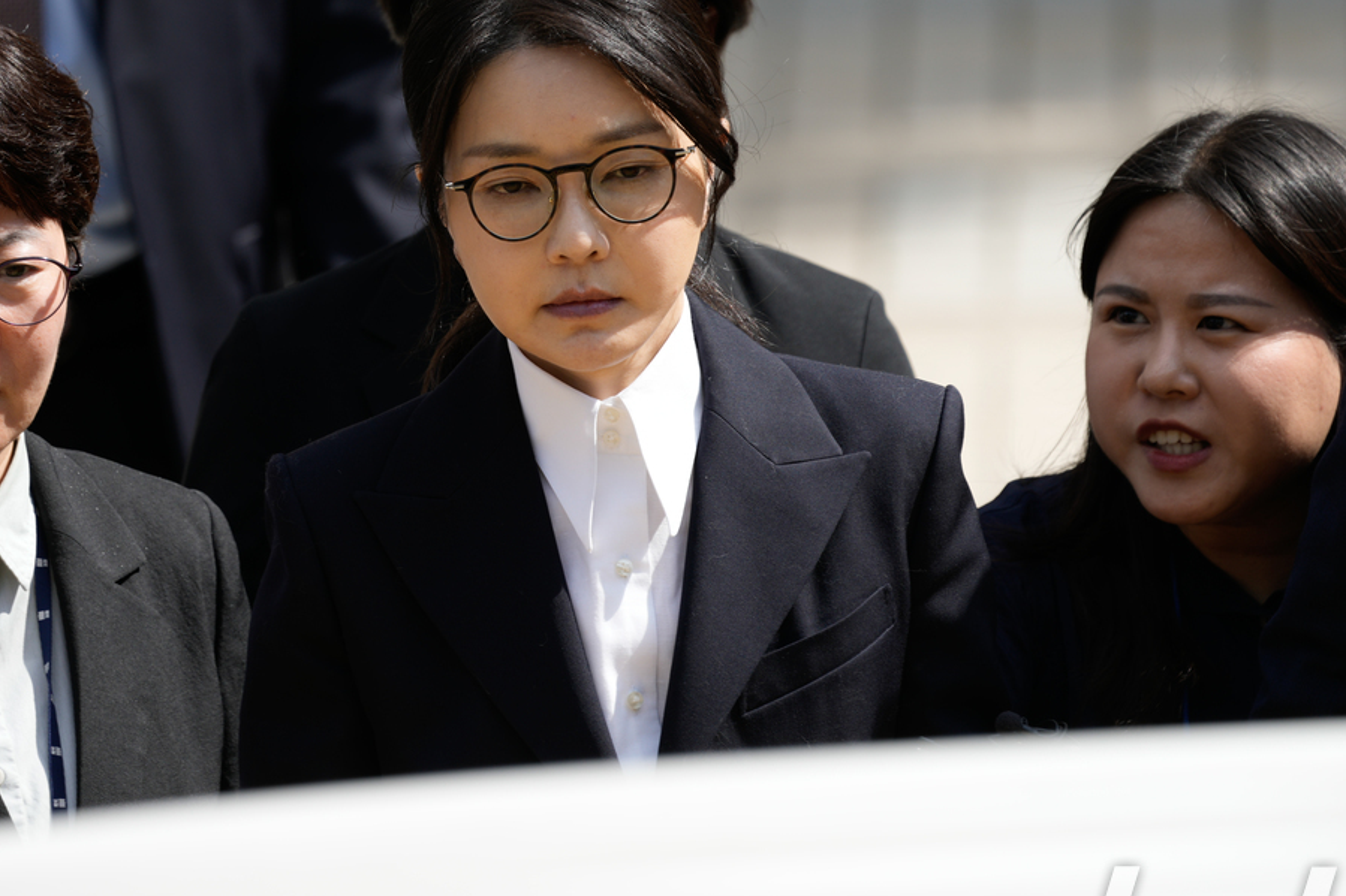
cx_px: 618
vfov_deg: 1.5
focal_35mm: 934
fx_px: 34913
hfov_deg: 2.2
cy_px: 370
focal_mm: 600
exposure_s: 1/250
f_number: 6.3
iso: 100
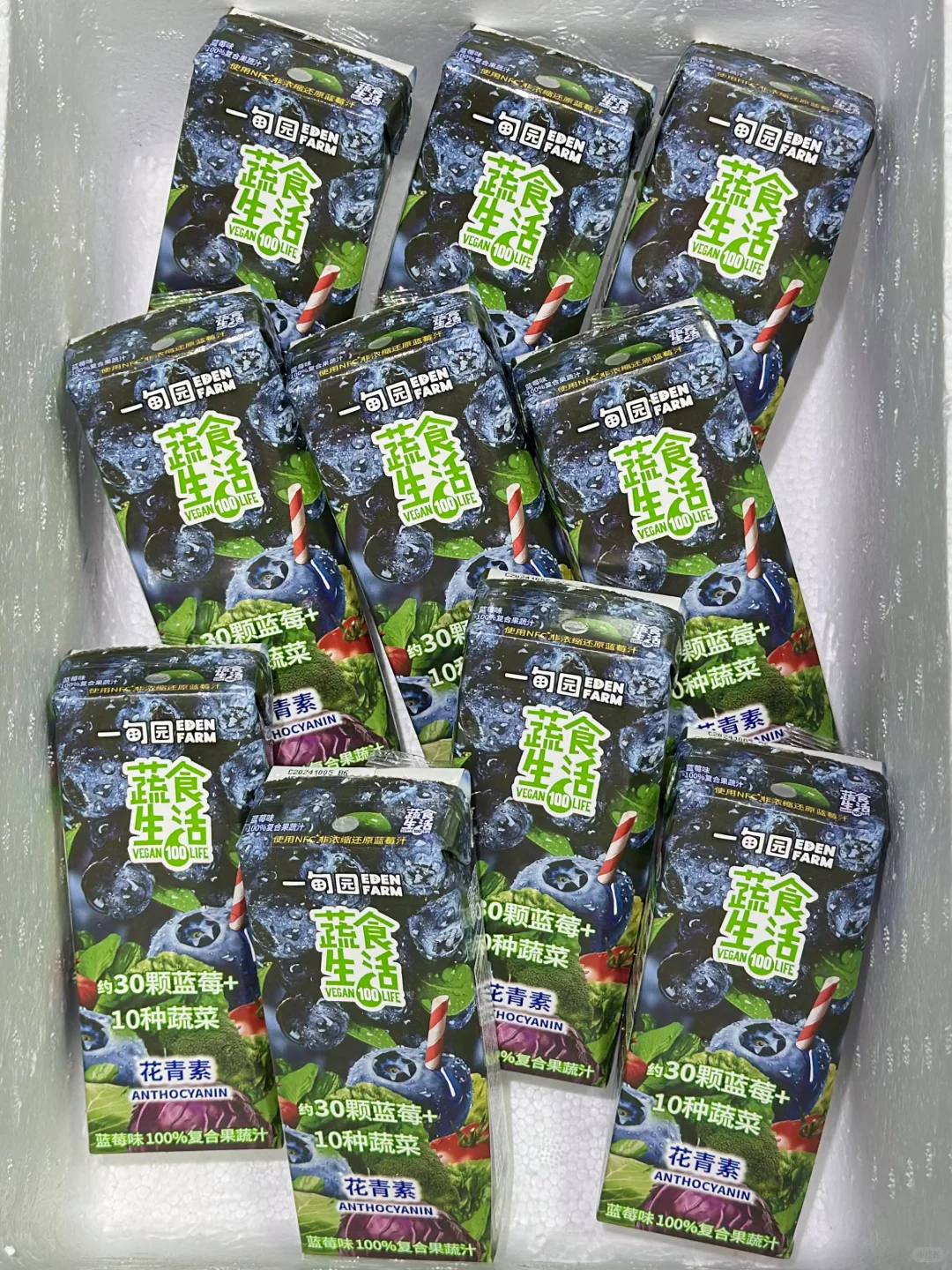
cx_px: 476
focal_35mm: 35
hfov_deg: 40.7
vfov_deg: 52.6
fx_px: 1283
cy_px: 635
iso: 100
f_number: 1.78
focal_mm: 6.76
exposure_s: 1/326
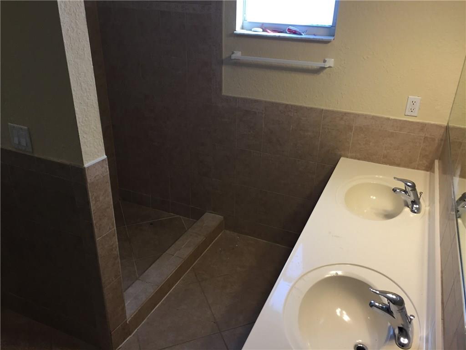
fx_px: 390
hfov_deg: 61.7
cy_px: 175
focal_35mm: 29
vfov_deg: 48.2
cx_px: 233
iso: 50
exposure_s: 1/30
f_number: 2.2
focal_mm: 4.15
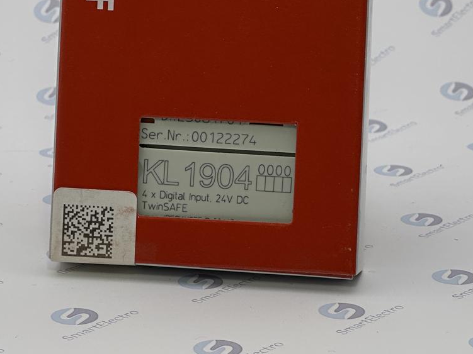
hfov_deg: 12.0
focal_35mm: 164
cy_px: 27
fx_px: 2241
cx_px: 200
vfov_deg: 9.0
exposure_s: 1/254
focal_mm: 9
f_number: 2.8
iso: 32
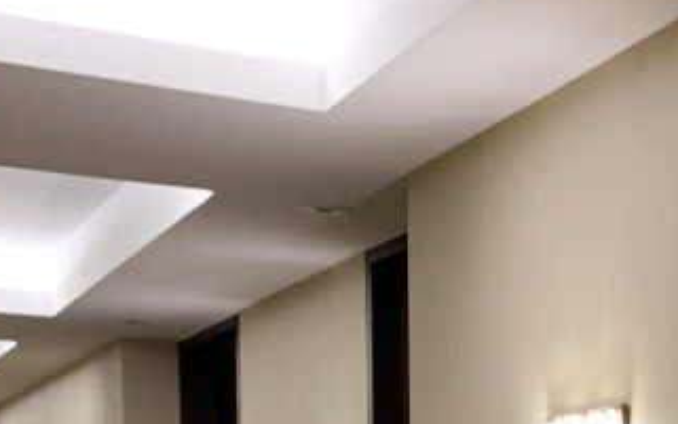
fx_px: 1904
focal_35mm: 103
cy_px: 852
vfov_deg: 11.4
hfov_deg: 18.6
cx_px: 902
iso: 320
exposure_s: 1/30
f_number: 1.8
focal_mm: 4.25
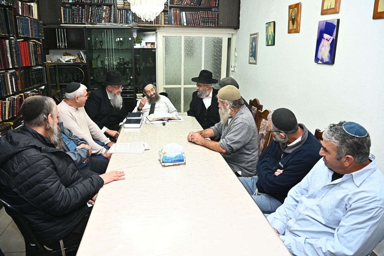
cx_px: 192
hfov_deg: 73.8
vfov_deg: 53.1
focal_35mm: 24
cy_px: 128
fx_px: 256
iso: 1600
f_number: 6.3
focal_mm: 24
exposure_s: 1/200
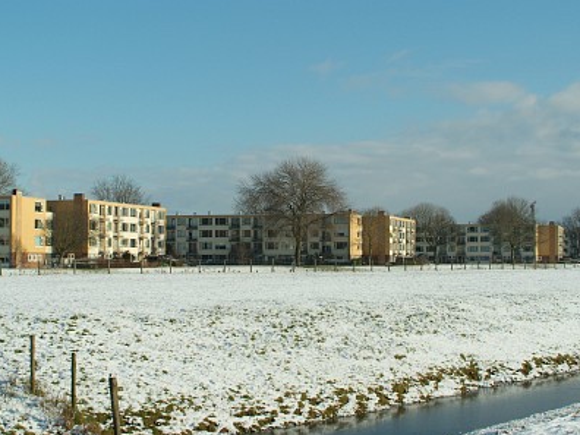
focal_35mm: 58
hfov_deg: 33.2
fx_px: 972
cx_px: 280
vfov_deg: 25.2
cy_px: 219
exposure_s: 1/1500
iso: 400
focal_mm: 35
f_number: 6.7
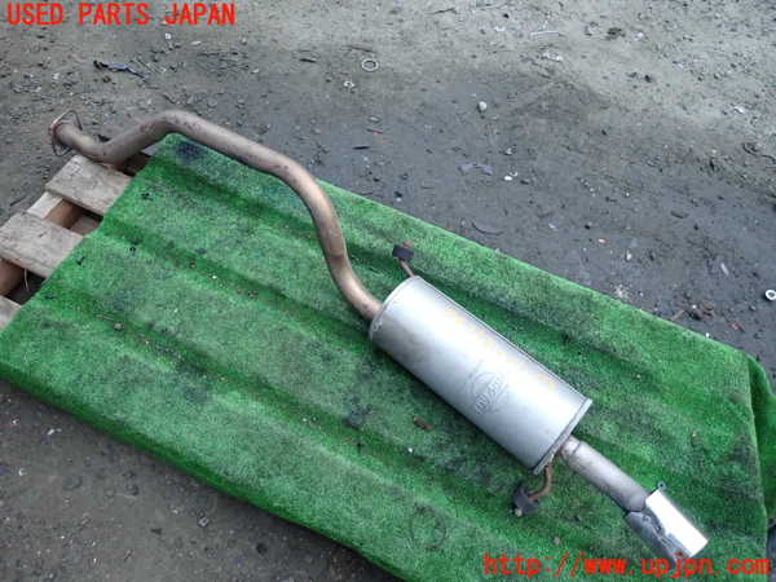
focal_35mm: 25
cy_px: 291
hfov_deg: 69.4
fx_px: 560
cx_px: 388
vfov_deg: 54.9
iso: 500
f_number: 2
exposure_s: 1/30
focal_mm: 4.5
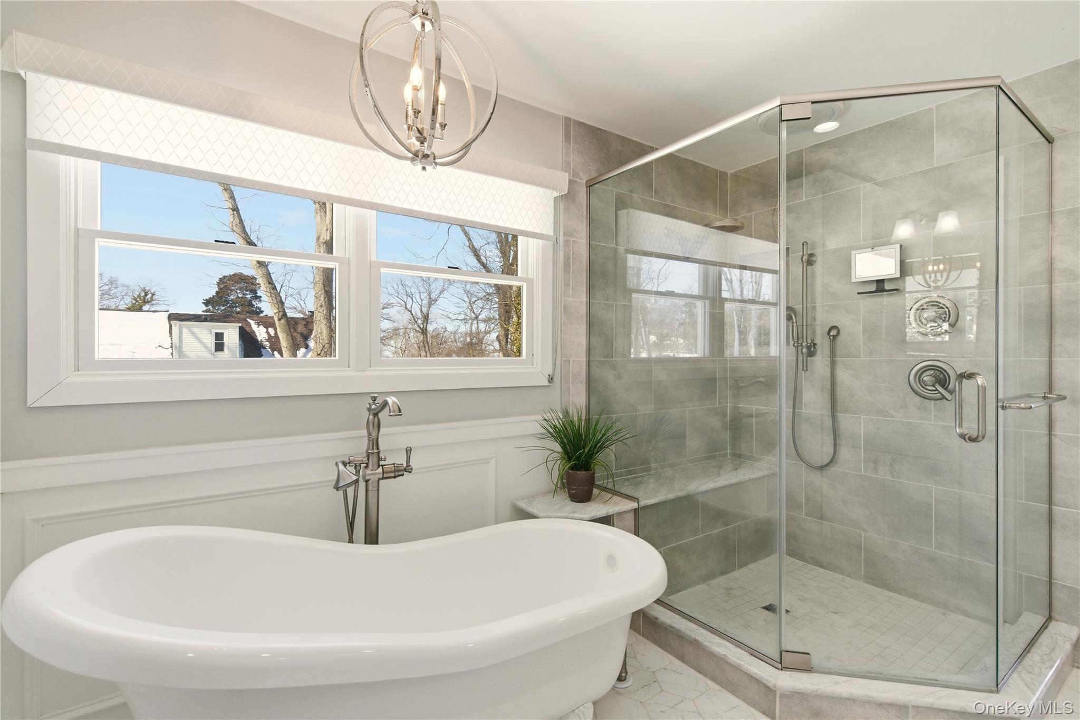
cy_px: 360
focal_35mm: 16
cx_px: 540
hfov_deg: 96.7
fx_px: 480
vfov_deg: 73.7
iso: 250
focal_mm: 16
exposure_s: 1/200
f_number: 9
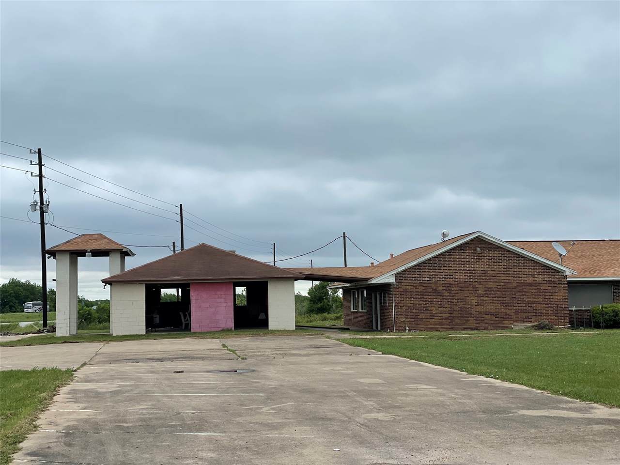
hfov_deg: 36.8
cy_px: 232
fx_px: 931
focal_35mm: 52
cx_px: 310
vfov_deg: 28.0
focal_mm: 6
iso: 25
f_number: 2
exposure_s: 1/841
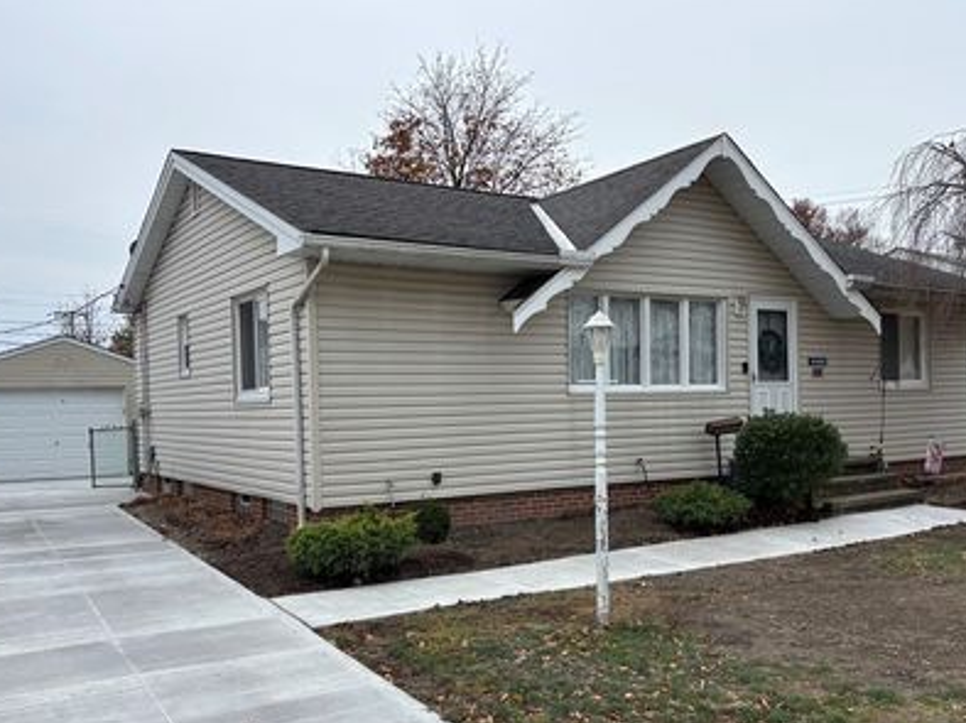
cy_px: 408
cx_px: 500
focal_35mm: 33
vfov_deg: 42.8
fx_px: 920
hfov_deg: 55.4
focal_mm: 5.96
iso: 50
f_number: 1.6
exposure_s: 1/988
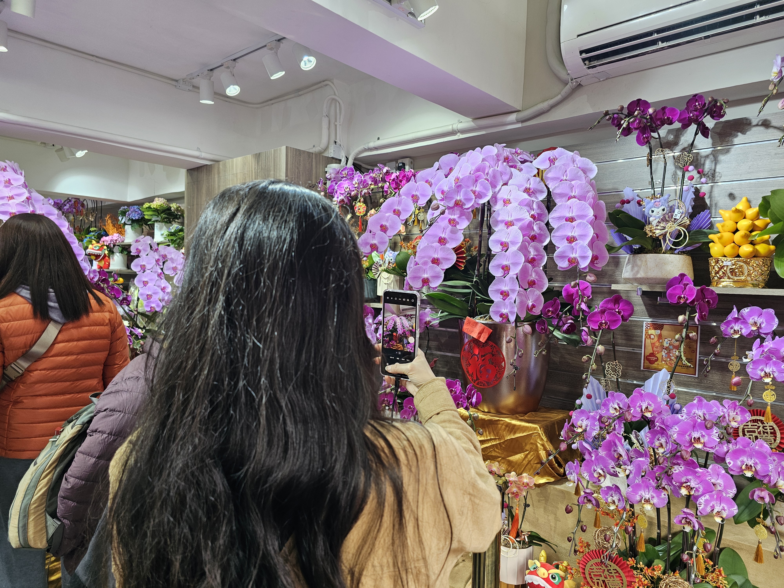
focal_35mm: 23
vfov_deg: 58.9
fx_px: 521
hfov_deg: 73.9
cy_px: 294
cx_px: 392
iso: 100
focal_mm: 6.3
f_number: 1.7
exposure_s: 1/120
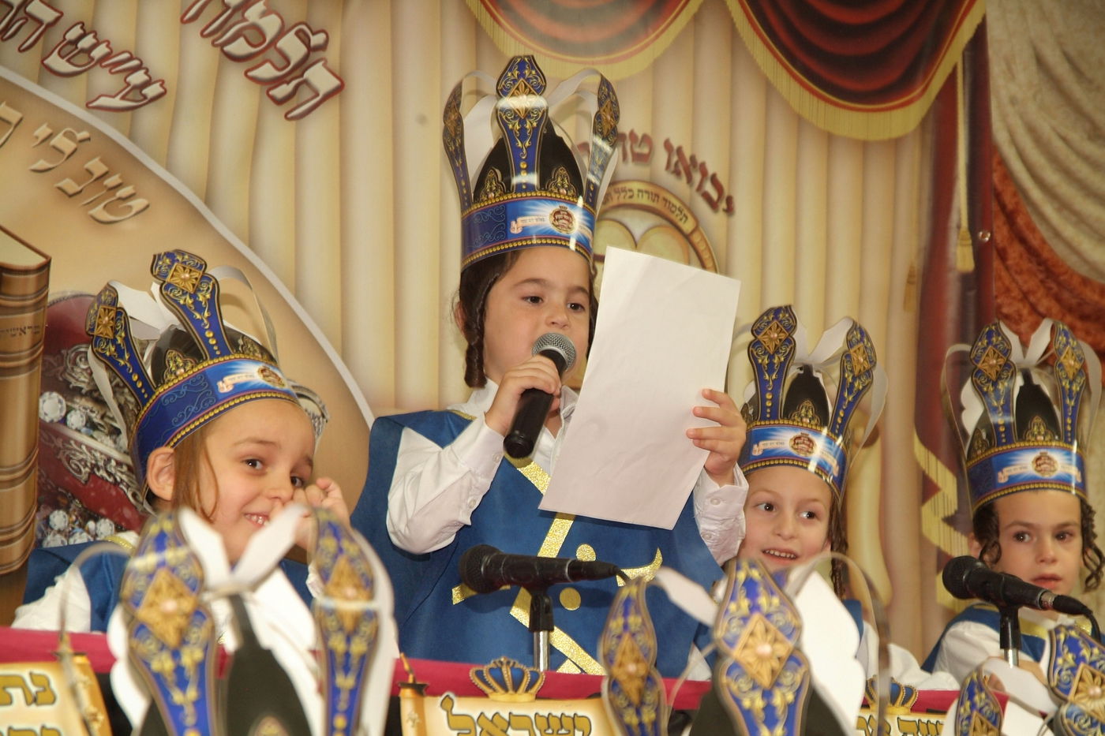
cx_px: 552
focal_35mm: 105
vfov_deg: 13.0
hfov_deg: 19.5
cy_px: 368
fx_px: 3222
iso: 800
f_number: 5.6
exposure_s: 1/60
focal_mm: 70
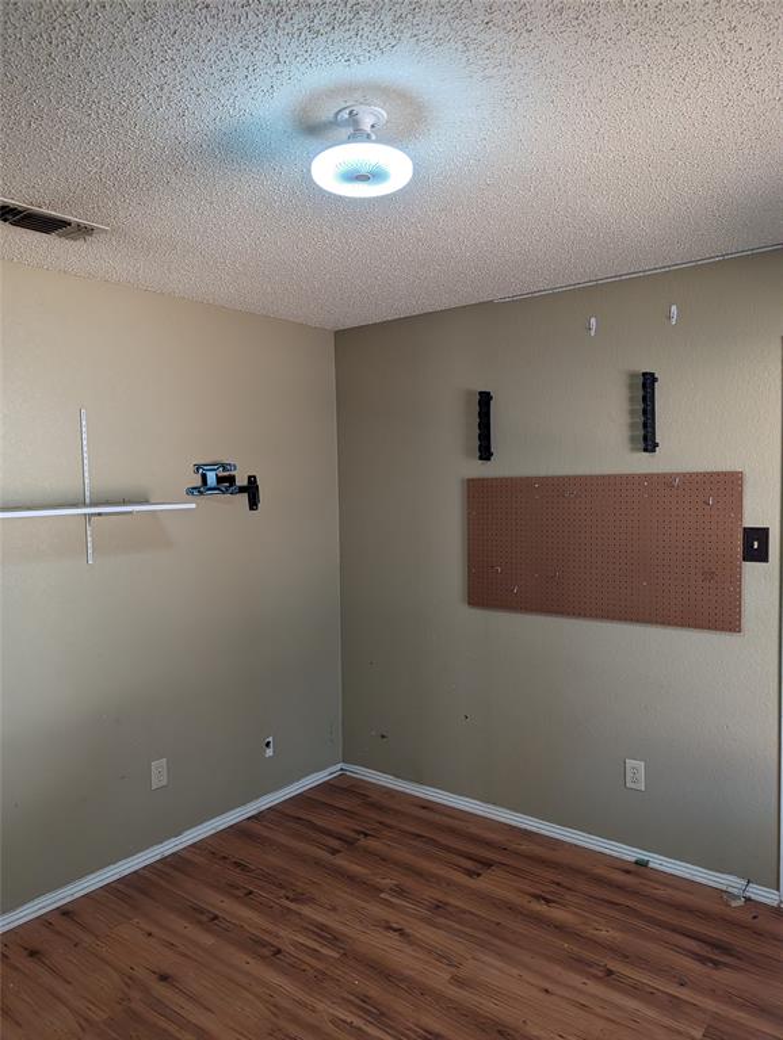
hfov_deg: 56.9
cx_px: 392
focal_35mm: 24
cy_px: 520
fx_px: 722
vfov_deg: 71.5
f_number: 1.68
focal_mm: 6.9
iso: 271
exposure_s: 1/120
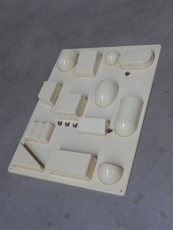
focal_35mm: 41
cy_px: 115
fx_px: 273
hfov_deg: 35.1
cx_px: 86
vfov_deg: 45.8
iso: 160
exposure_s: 1/35.4
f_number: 3.2
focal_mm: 7.3
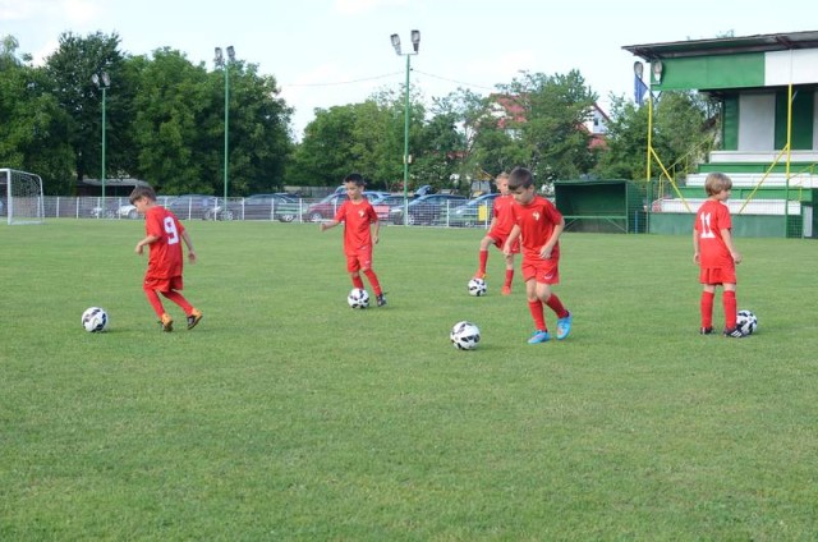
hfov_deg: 37.9
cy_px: 271
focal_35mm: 52
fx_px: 1191
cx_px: 409
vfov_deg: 25.6
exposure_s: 1/400
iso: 400
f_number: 5
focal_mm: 35
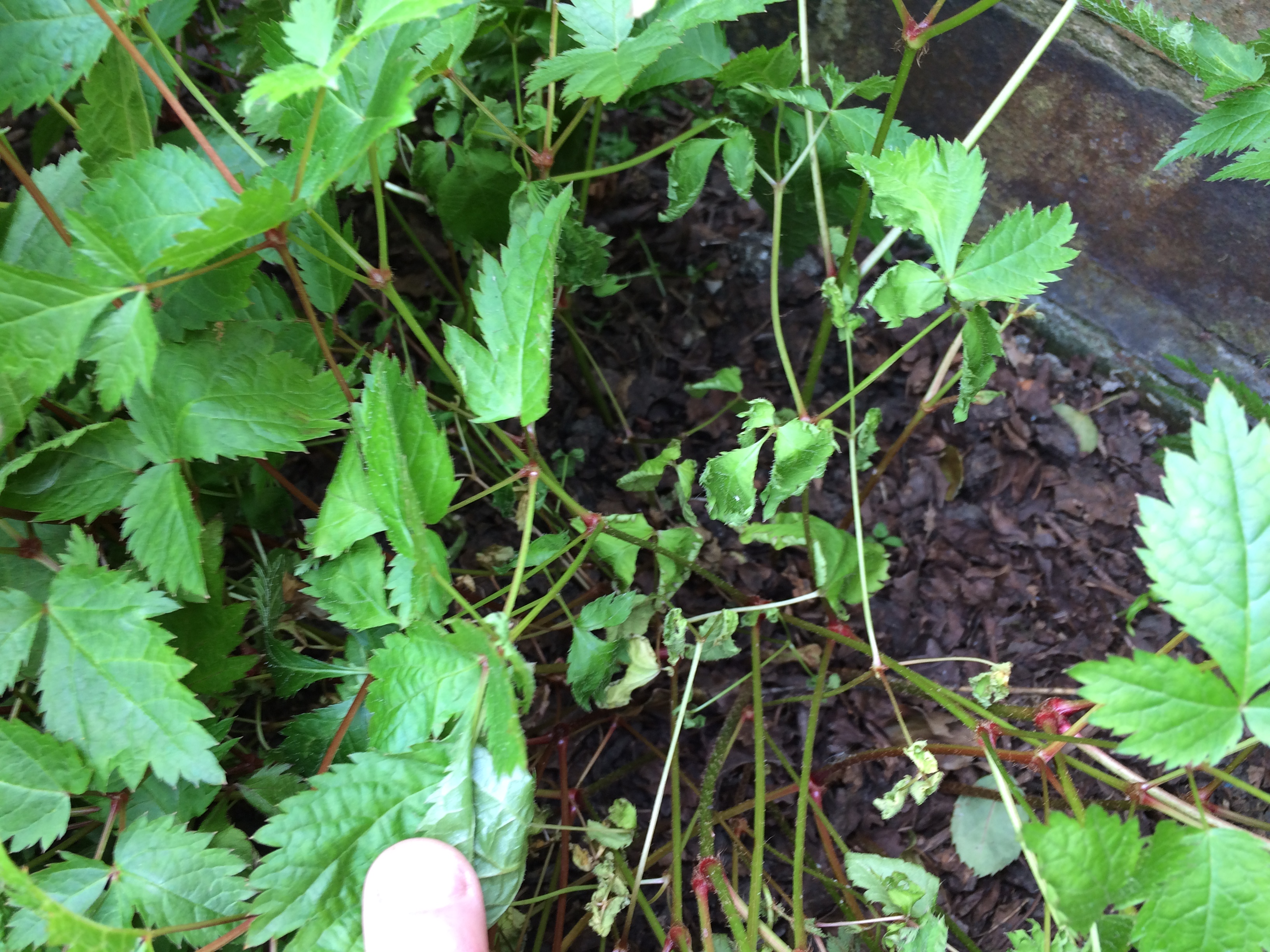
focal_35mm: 29
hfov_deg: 61.7
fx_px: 1064
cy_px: 476
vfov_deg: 48.2
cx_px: 635
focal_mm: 4.15
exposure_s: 1/33
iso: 40
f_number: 2.2
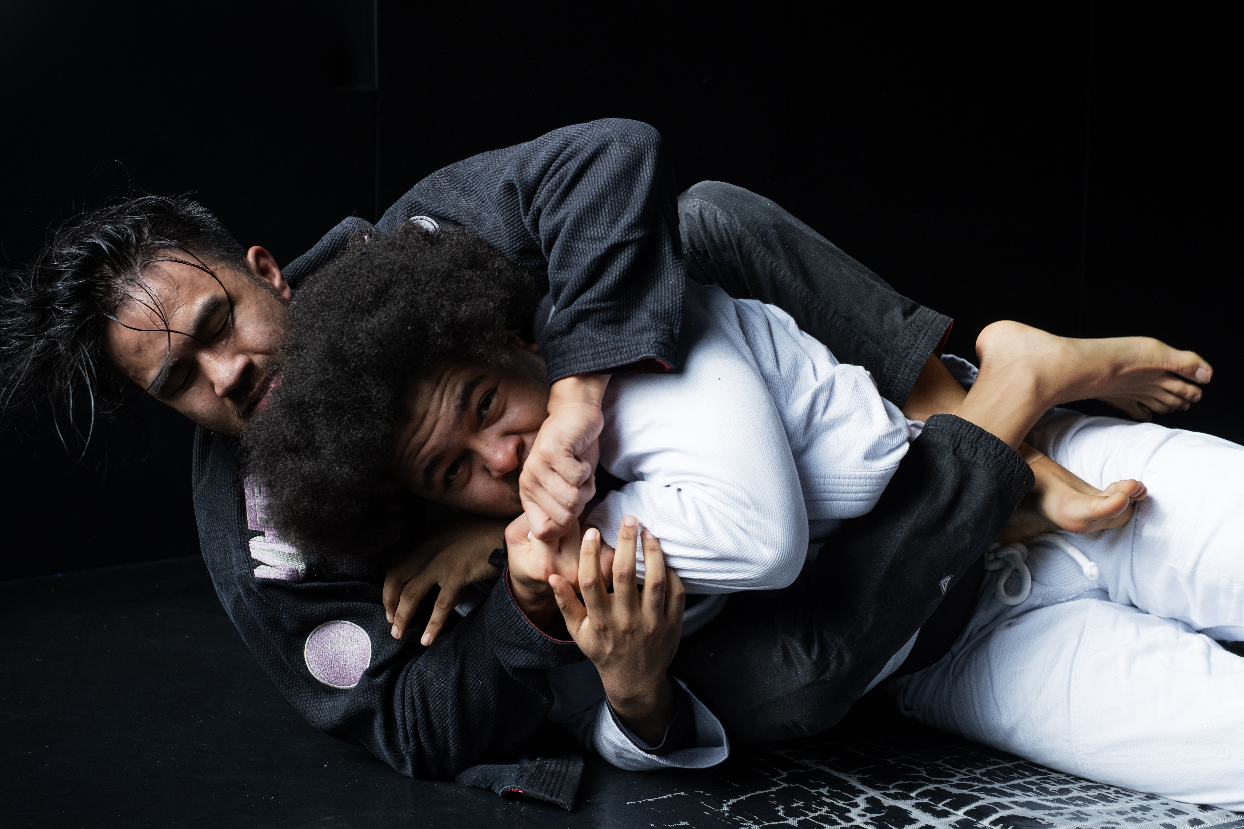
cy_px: 414
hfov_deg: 37.5
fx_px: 1831
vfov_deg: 25.5
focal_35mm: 53
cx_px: 622
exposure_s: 1/250
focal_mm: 35
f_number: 4.5
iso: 250
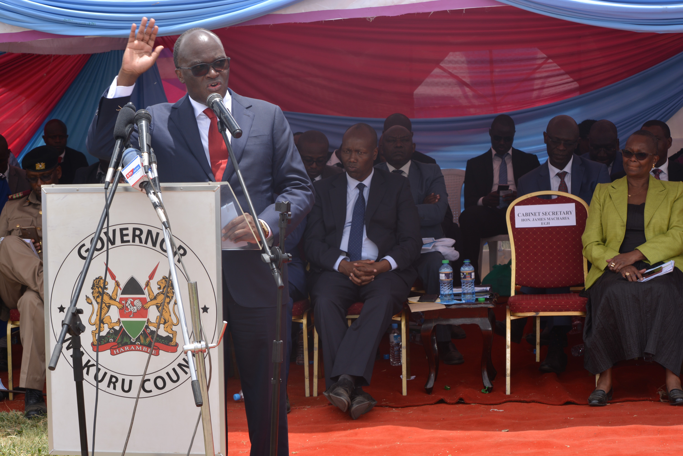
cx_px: 342
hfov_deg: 24.6
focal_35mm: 82
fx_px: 1565
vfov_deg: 16.6
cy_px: 228
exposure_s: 1/200
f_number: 9
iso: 100
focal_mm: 55
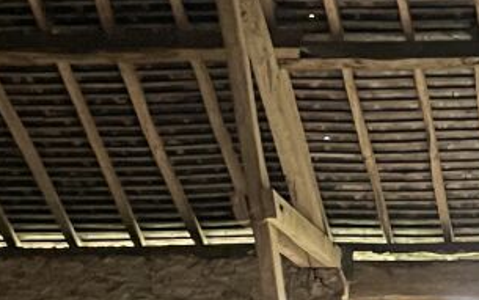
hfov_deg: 15.6
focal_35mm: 130
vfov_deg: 9.9
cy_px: 386
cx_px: 548
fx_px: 1698
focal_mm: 4.2
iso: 500
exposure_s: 1/40
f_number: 1.6
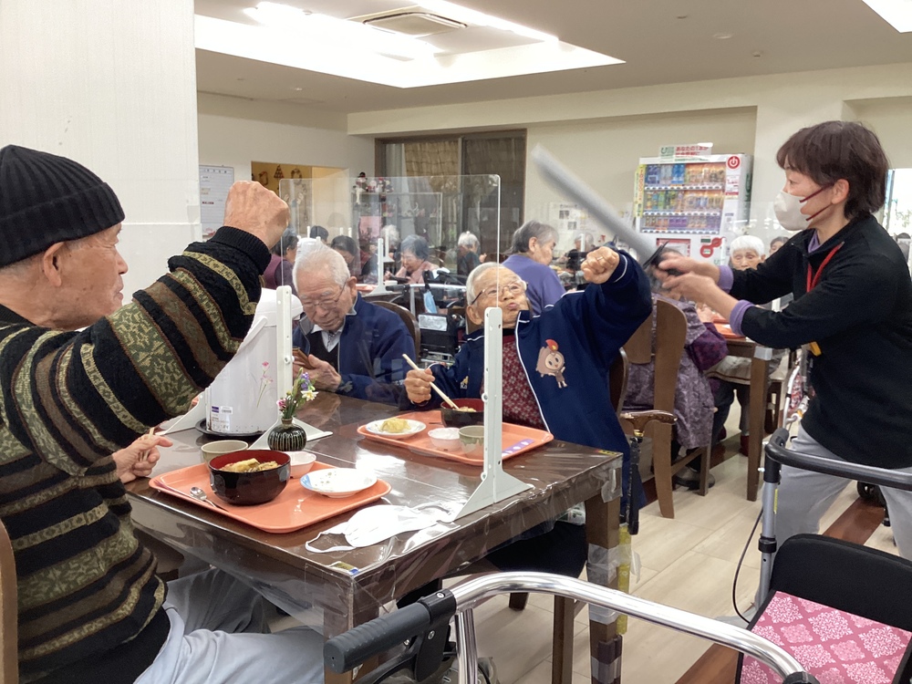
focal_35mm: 31
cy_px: 342
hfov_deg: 58.4
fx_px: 817
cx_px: 456
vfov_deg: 45.4
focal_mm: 3.3
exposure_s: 1/60
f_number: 2.4
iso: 100
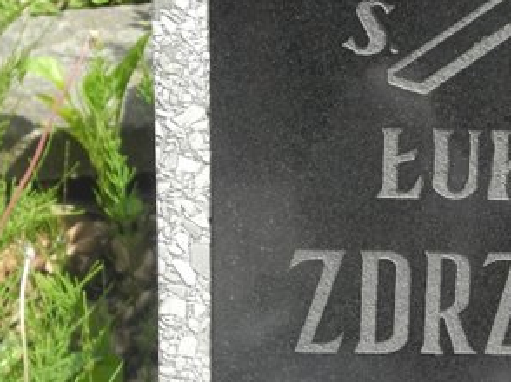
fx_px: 3053
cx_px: 581
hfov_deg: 9.5
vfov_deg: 7.2
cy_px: 236
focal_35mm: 207
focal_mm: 16.3
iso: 100
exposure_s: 1/400
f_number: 4
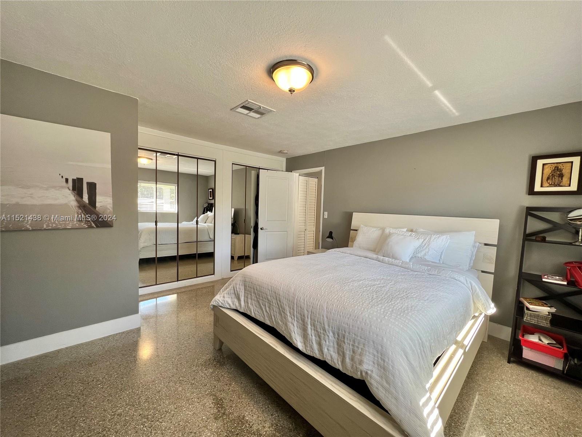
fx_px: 219
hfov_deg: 106.2
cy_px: 218
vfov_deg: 89.9
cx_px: 291
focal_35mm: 13
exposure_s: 1/99
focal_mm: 1.57
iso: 64
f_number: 1.8
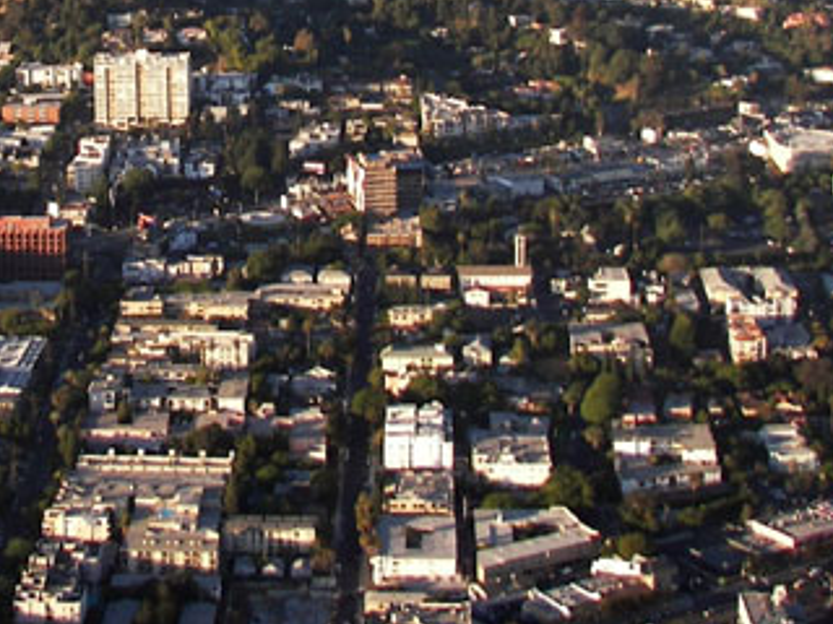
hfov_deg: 21.5
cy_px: 60
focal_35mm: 90
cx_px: 185
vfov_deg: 16.2
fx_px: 2166
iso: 50
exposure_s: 1/250
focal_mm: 6
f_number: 2.8
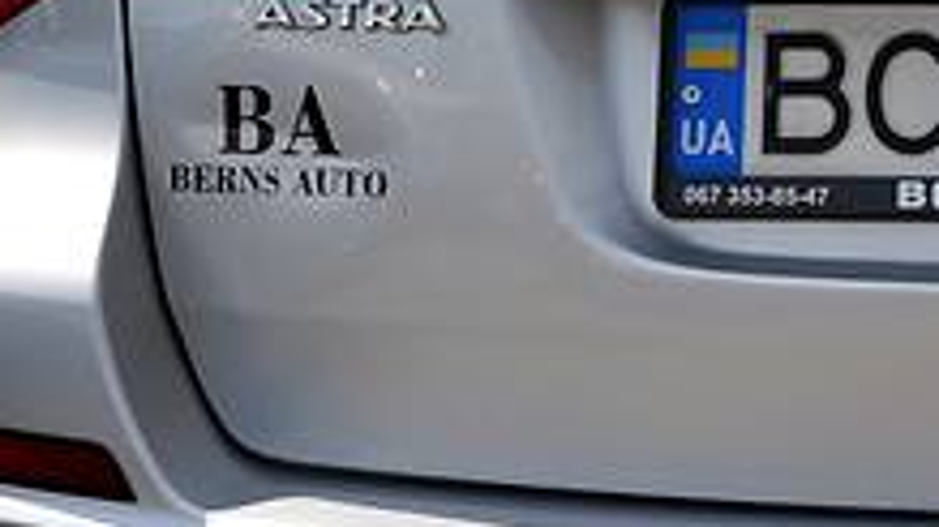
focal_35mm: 103
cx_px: 1063
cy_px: 58
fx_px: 2564
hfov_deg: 19.8
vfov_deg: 11.7
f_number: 14
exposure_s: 1/800
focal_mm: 18
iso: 500
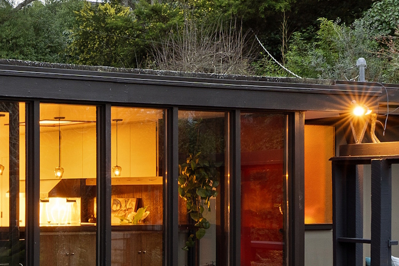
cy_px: 211
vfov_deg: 17.4
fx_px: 865
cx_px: -289
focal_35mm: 78
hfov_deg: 20.0
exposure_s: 4
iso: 320
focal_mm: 18
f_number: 9.5
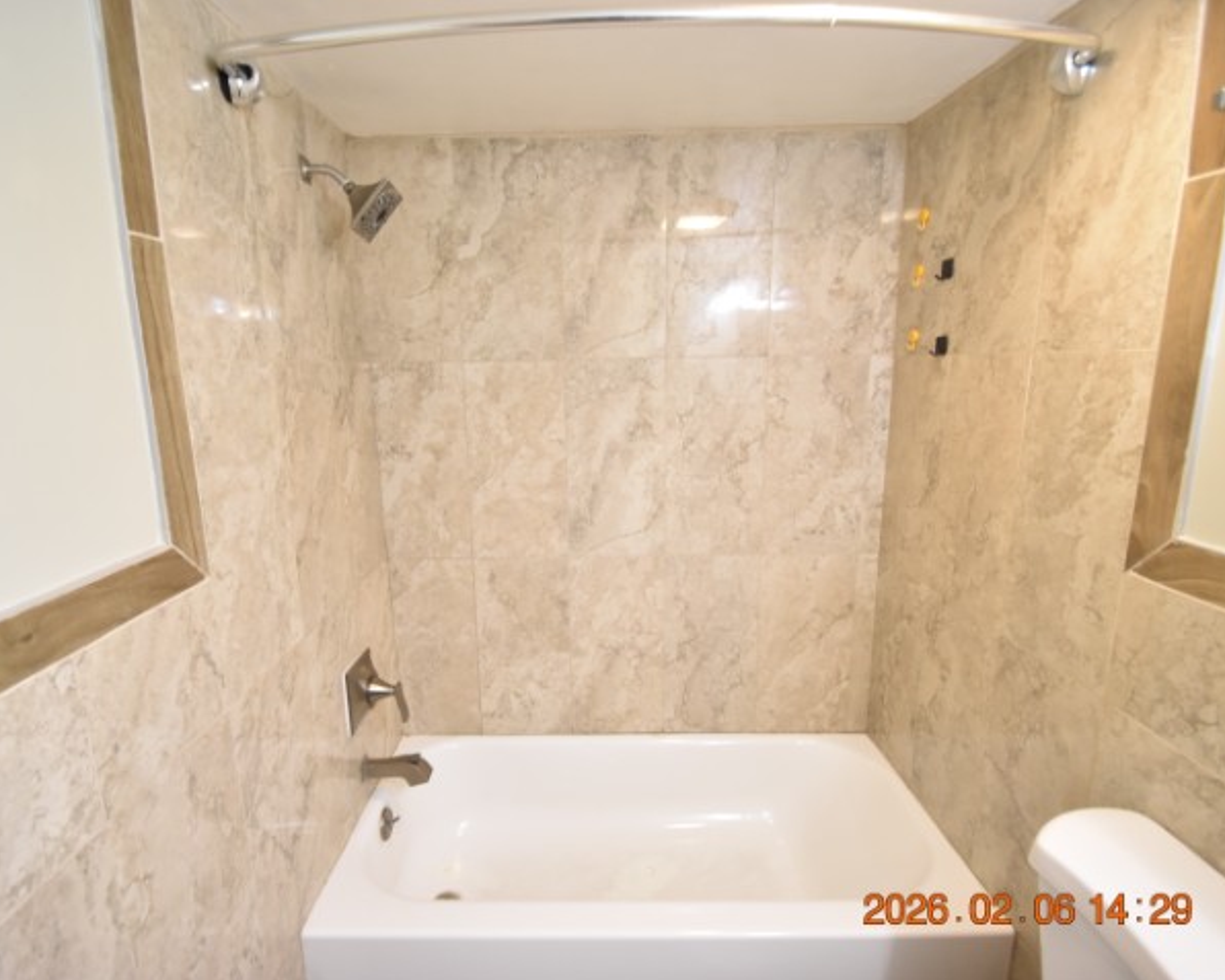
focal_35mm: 17
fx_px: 616
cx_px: 592
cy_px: 491
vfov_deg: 77.0
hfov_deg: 89.6
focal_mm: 10
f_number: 3.5
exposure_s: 1/30
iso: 800
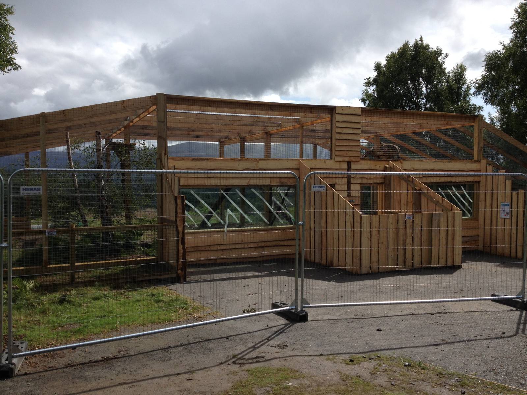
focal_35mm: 35
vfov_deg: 40.7
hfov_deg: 52.6
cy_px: 198
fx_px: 533
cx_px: 264
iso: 50
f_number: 2.4
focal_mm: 4.28
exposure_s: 1/1972
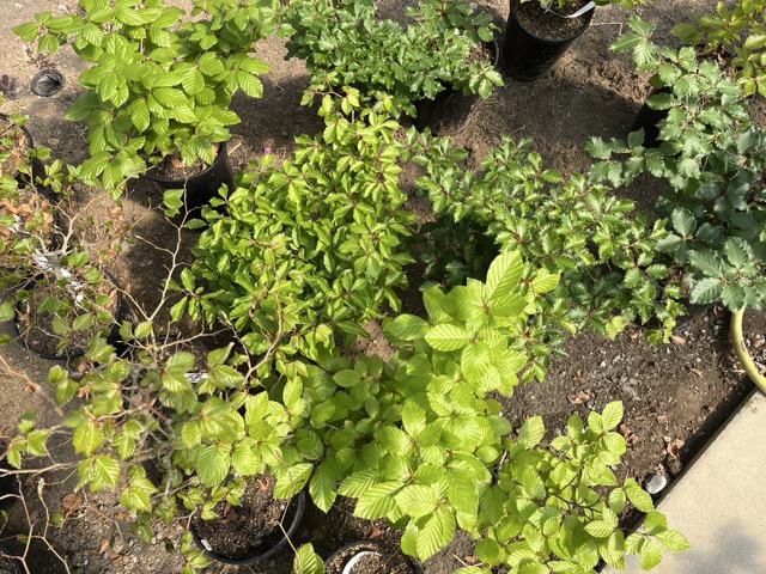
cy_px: 287
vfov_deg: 53.1
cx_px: 383
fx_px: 575
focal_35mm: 26
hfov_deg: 67.3
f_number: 1.6
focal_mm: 5.1
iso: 50
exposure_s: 1/1389
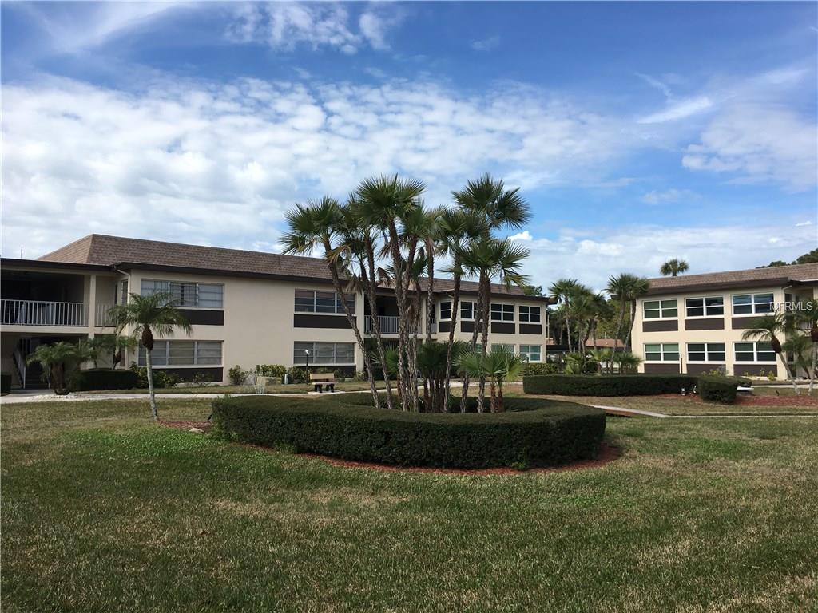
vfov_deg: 48.2
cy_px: 306
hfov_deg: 61.7
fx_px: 685
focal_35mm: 29
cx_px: 409
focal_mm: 4.15
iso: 25
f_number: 2.2
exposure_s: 1/1570
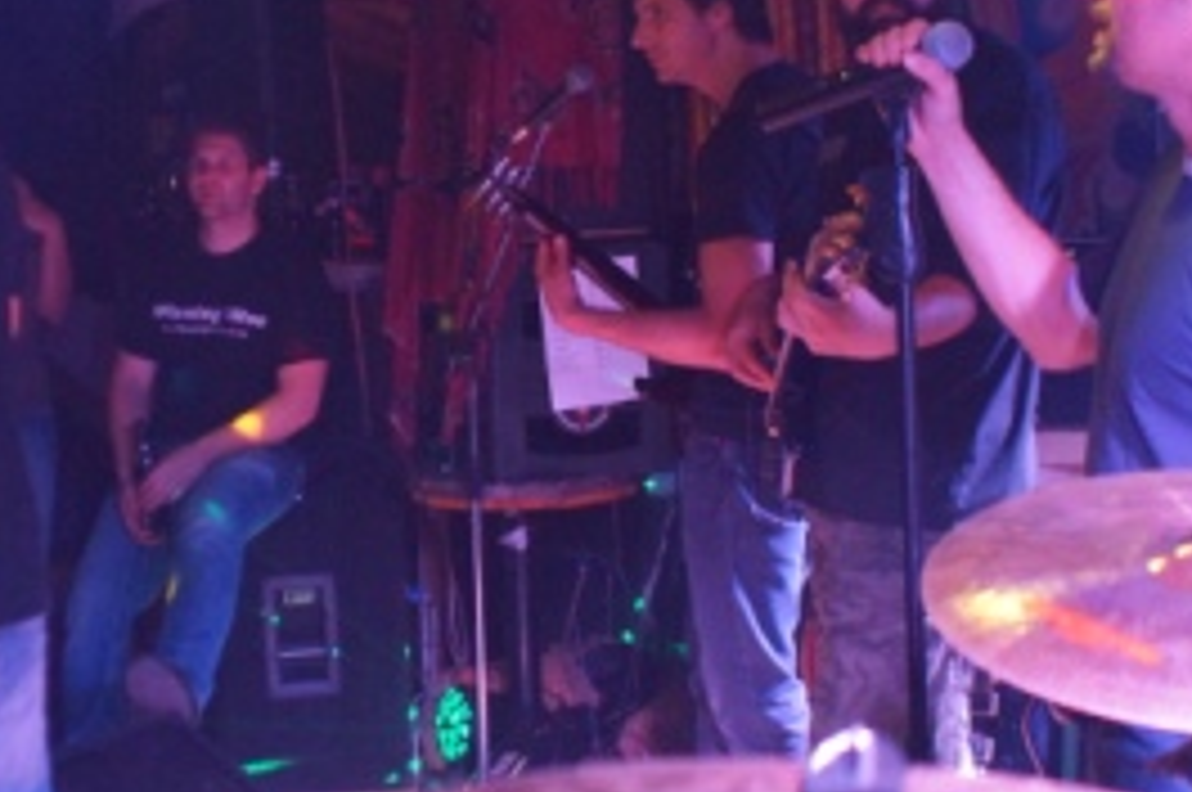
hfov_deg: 27.8
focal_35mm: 71
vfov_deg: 19.1
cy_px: 351
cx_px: 211
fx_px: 2348
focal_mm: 28
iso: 3200
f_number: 3.5
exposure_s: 1/50
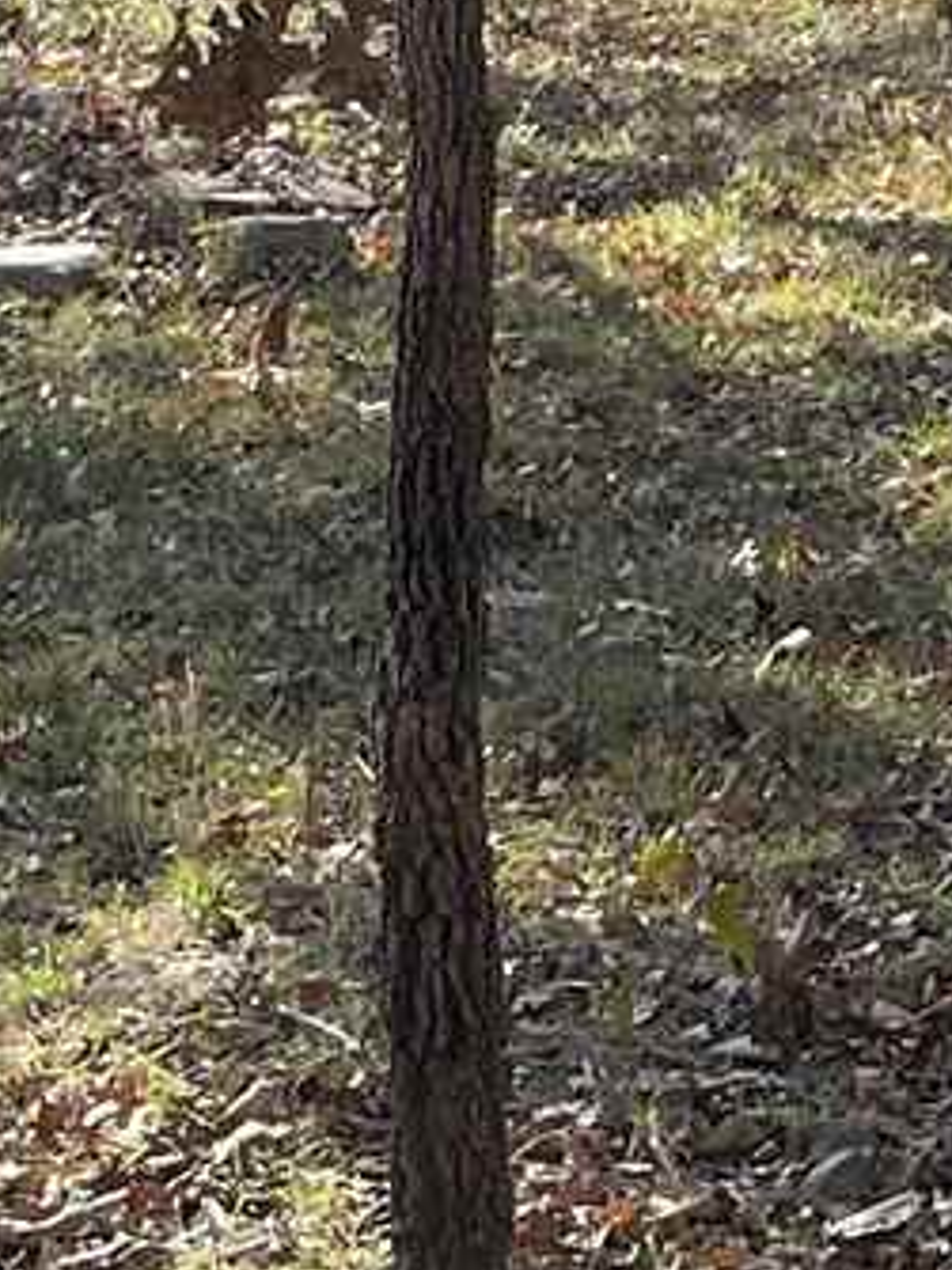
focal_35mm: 172
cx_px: 937
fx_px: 6311
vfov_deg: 11.4
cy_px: 34
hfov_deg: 8.6
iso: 32
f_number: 1.6
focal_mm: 5.1
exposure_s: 1/628
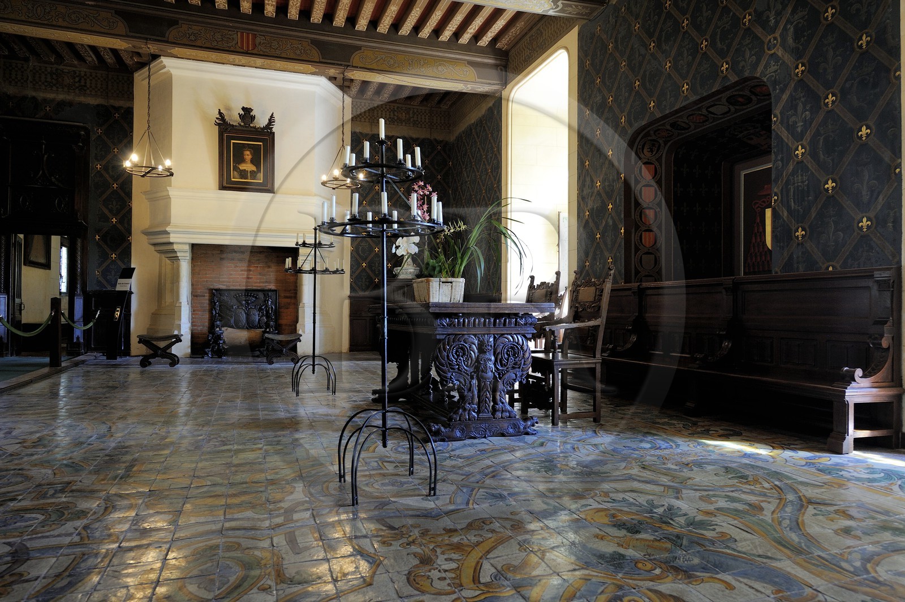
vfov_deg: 55.0
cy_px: 301
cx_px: 452
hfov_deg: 76.1
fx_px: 578
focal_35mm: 23
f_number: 5.6
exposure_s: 1/15
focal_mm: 23
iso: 800
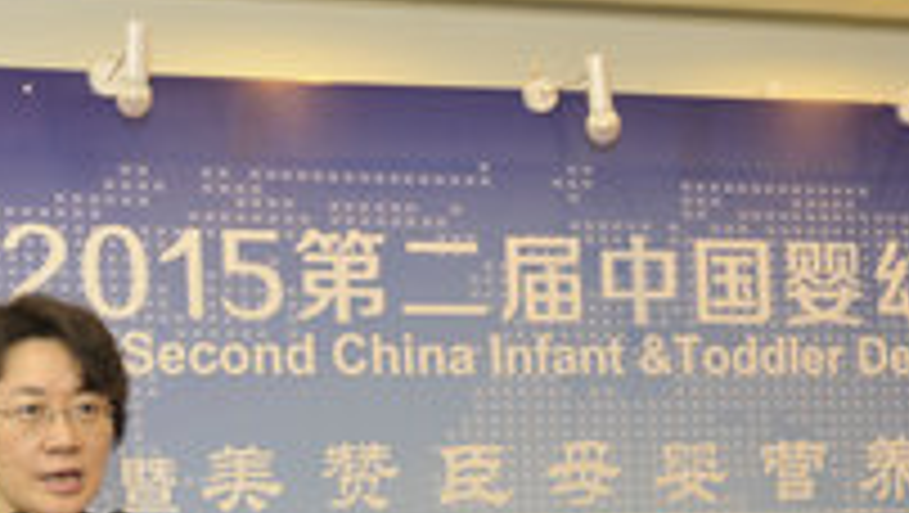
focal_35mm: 88
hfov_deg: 24.2
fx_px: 2123
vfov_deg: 13.2
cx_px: 414
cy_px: 686
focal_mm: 34
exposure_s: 1/60
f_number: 5
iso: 1000
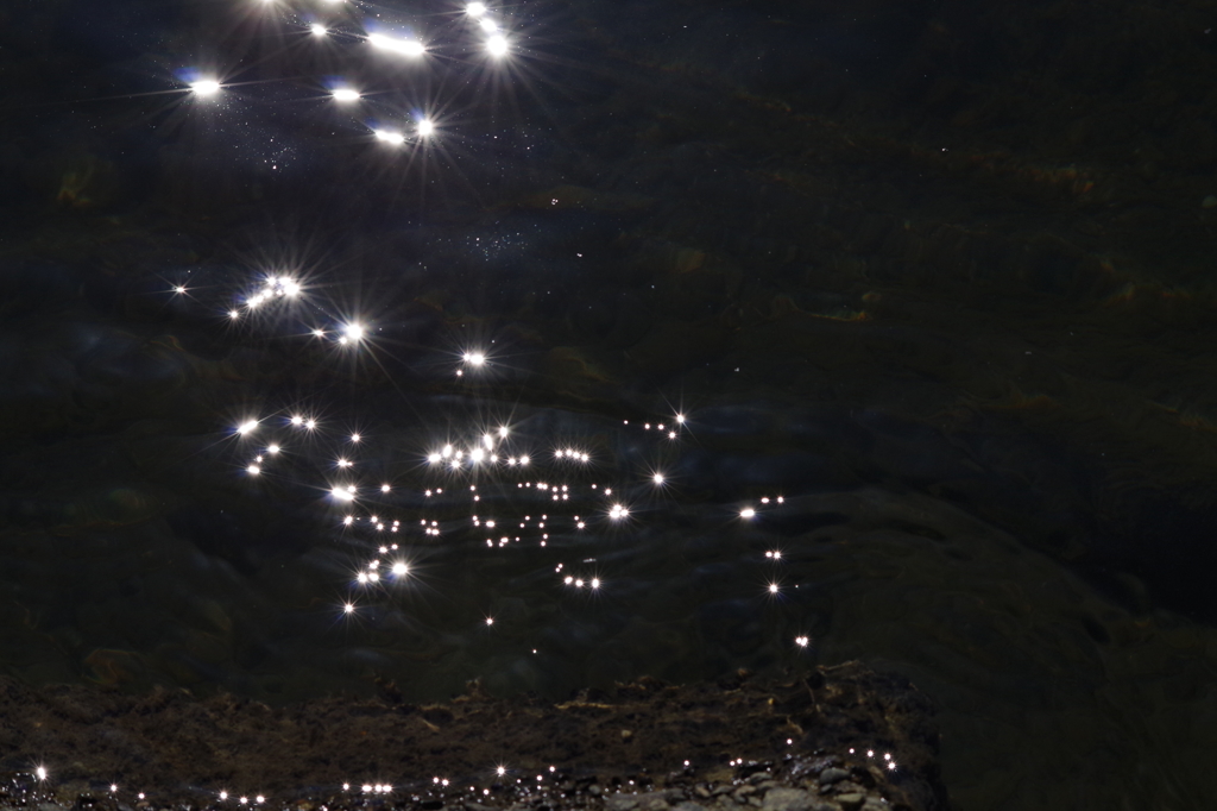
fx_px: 3548
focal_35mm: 105
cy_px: 406
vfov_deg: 13.0
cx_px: 608
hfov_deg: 19.5
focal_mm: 70
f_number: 11
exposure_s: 1/1250
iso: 400
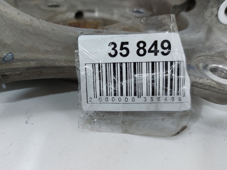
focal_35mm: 25
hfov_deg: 69.4
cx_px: 114
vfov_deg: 54.9
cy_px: 82
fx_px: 164
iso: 50
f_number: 1.8
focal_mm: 5.23
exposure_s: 1/50
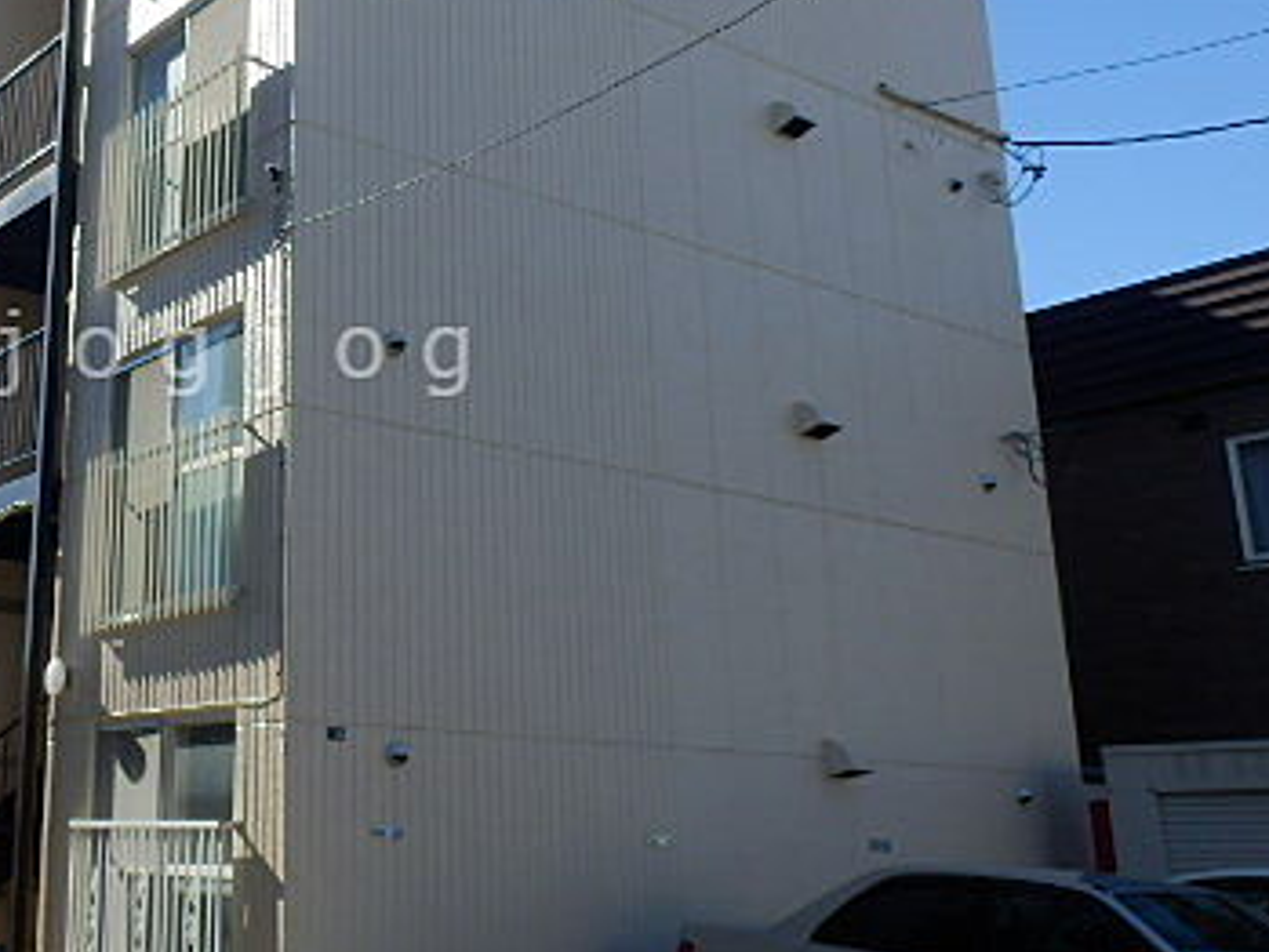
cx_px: 240
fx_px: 1614
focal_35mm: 44
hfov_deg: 41.0
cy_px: 352
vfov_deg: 32.7
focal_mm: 4.2
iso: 80
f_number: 3
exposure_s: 1/800
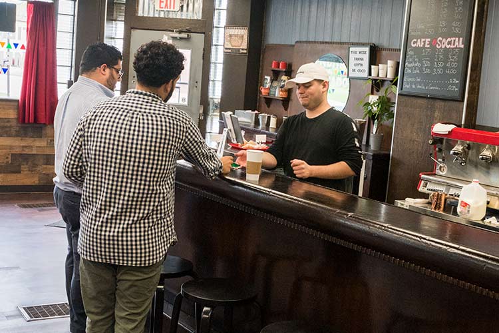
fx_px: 333
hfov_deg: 73.7
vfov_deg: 53.1
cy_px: 166
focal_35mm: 24
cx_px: 250
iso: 1000
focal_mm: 24
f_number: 8
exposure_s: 1/100
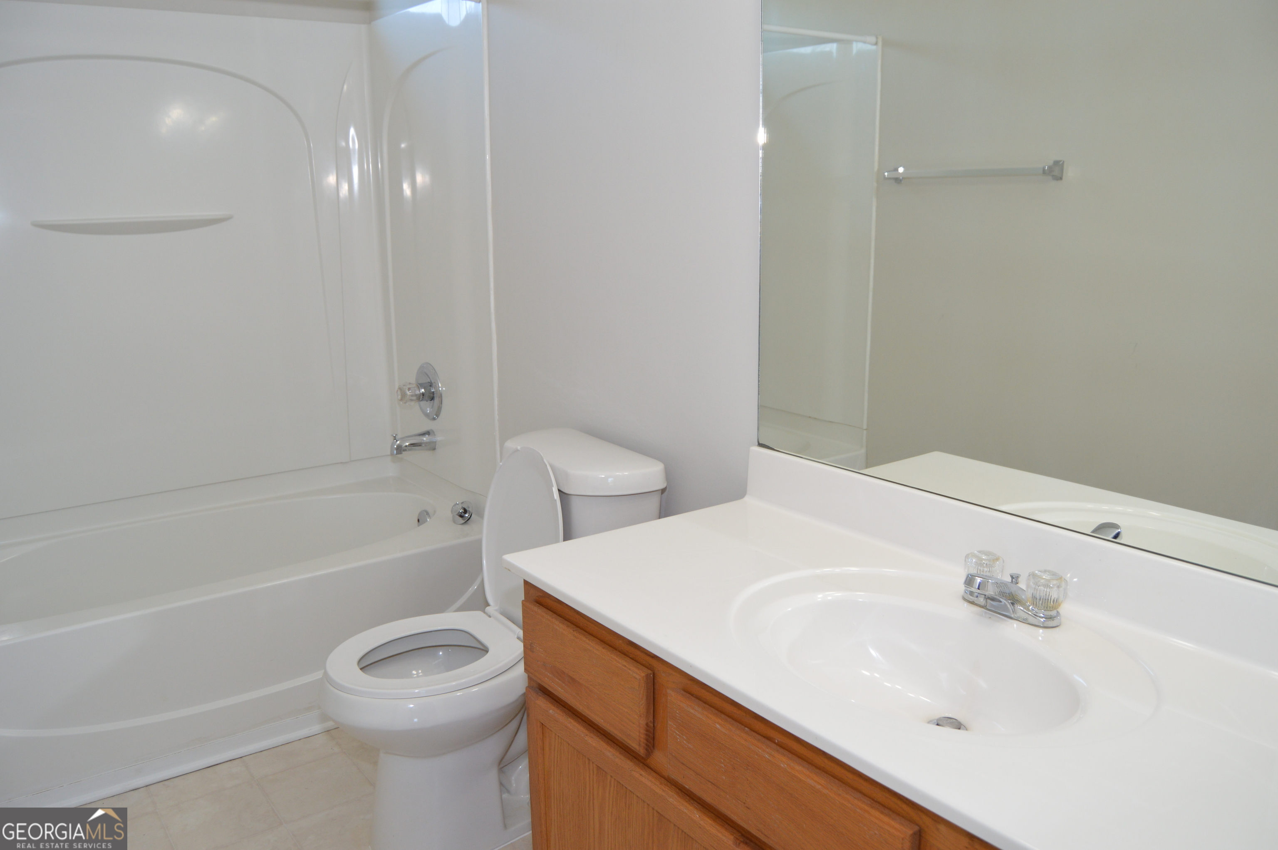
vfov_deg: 47.9
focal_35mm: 27
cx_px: 639
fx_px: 958
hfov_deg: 67.4
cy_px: 425
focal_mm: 18
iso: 400
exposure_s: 1/80
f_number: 4.5
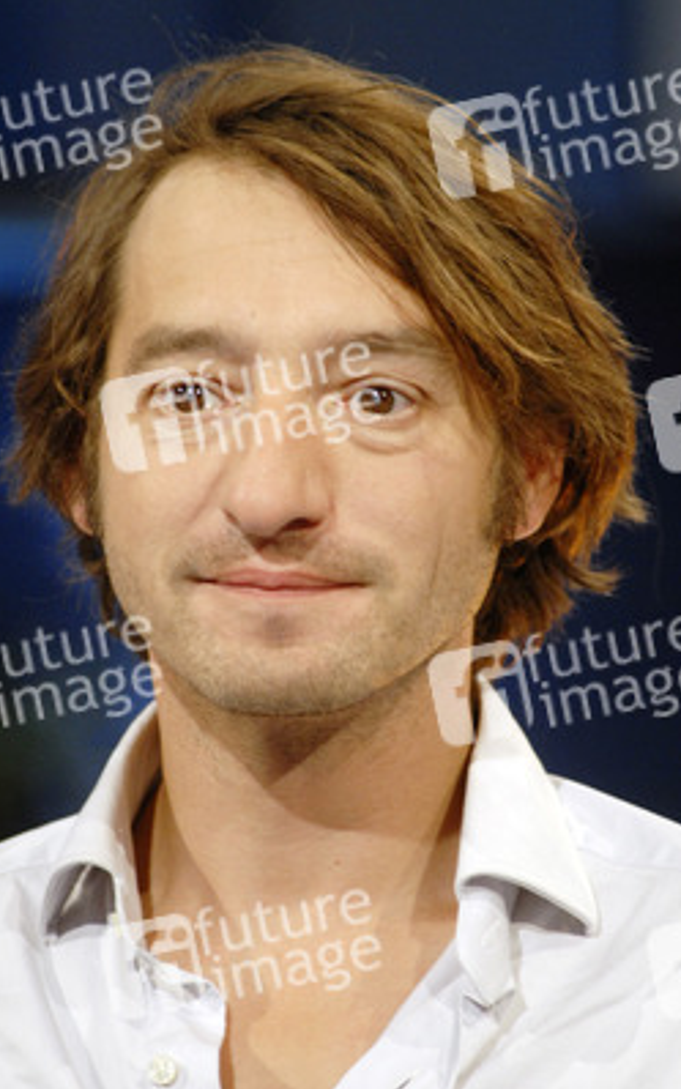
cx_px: 323
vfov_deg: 4.5
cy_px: 544
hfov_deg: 2.8
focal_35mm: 462
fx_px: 13709
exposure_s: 1/100
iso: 800
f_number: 5.6
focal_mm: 300
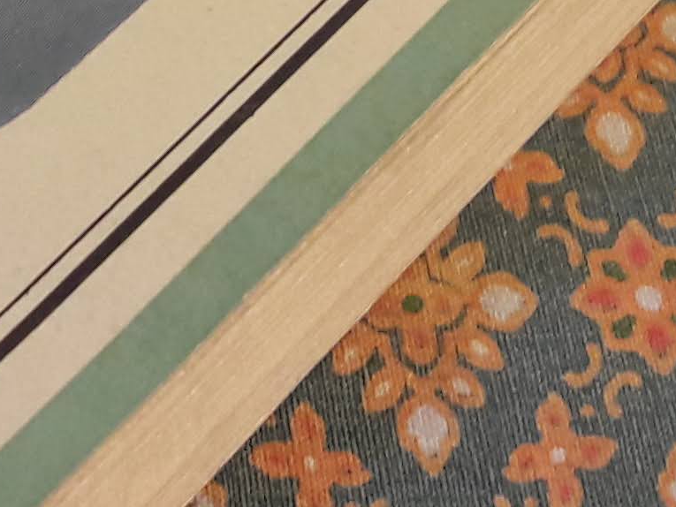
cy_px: -372
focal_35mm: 151
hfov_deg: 12.9
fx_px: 2949
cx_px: -41
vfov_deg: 9.4
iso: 80
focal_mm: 3.7
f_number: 1.9
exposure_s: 1/33
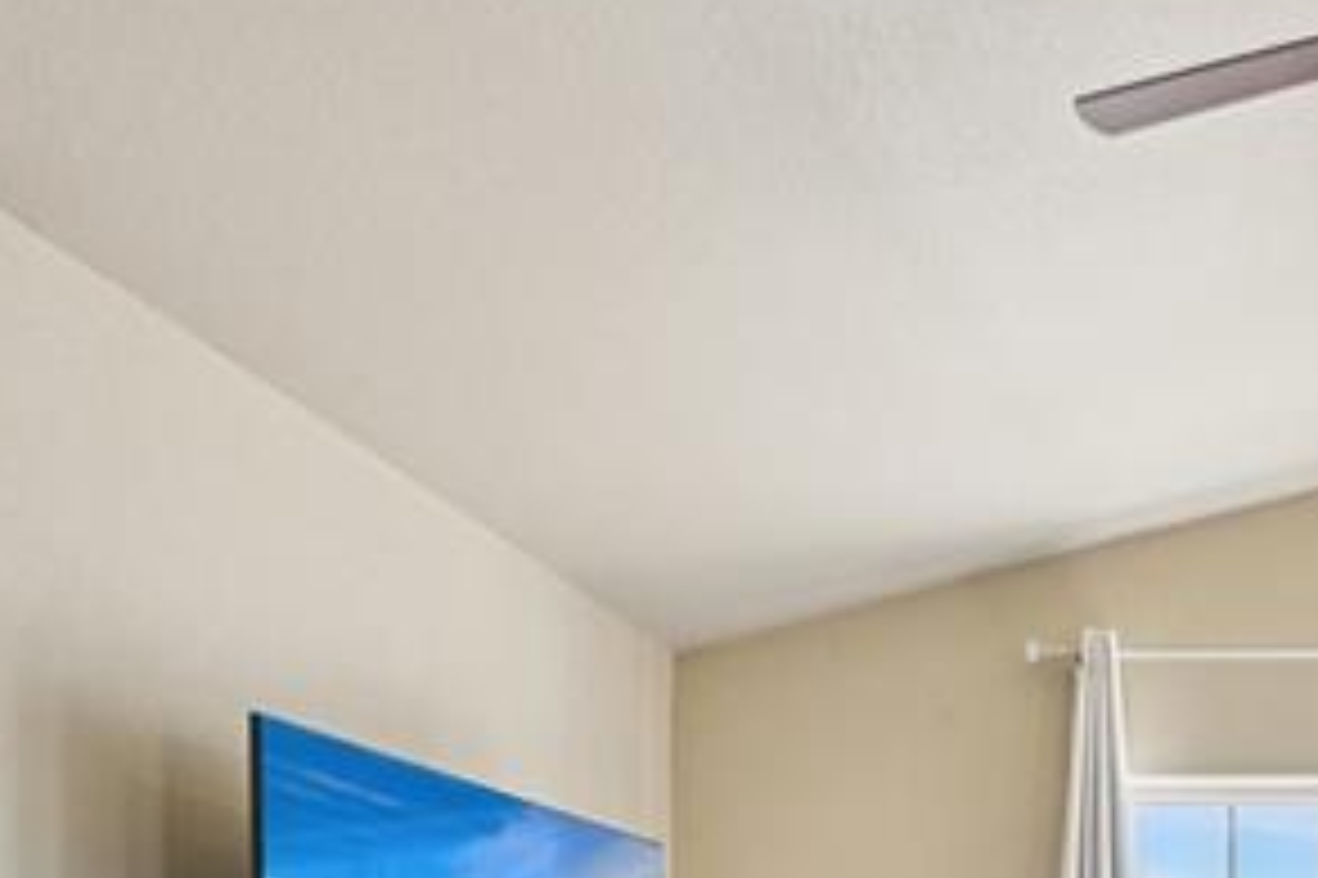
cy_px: 1117
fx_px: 1793
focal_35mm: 49
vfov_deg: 24.3
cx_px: 1457
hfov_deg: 34.7
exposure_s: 1/15
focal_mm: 14
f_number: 11
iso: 140
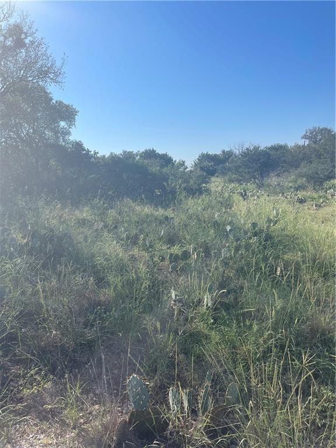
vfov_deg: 67.3
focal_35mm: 26
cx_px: 168
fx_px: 336
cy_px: 224
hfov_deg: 53.1
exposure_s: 1/4348
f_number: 1.6
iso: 32
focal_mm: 5.1
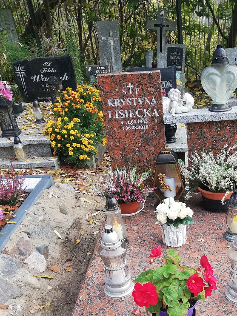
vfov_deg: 42.9
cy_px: 248
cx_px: 175
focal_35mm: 42
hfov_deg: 33.7
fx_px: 384
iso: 80
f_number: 2.2
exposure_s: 1/100
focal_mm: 3.81
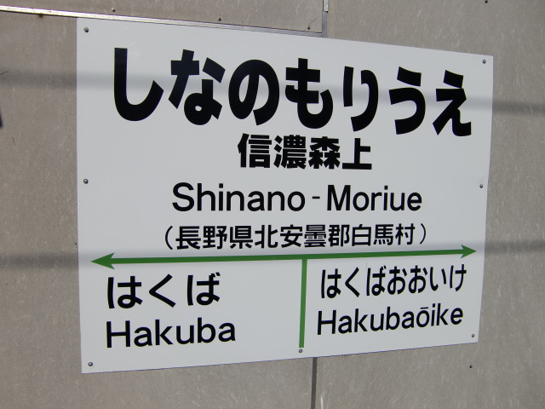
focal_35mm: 28
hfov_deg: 63.4
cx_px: 272
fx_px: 441
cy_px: 204
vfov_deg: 49.7
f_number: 7
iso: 64
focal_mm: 4.9
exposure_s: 1/800
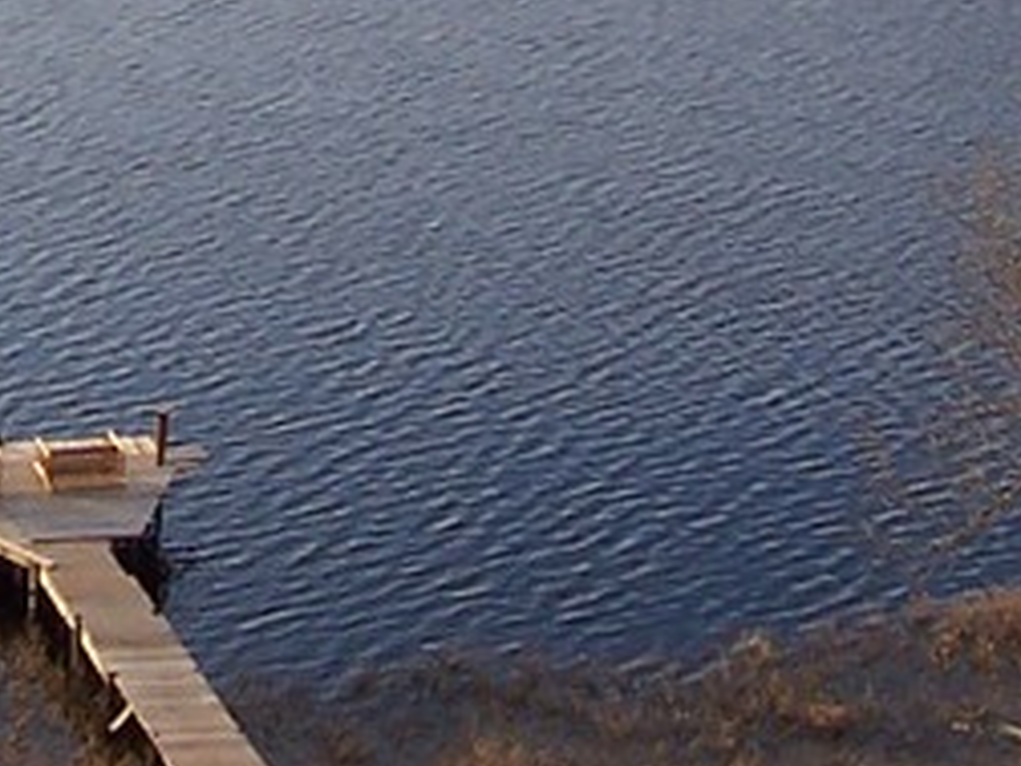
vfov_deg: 4.1
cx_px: -93
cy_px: -312
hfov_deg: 5.5
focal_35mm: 359
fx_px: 10589
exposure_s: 1/180
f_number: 8
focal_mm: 13.5
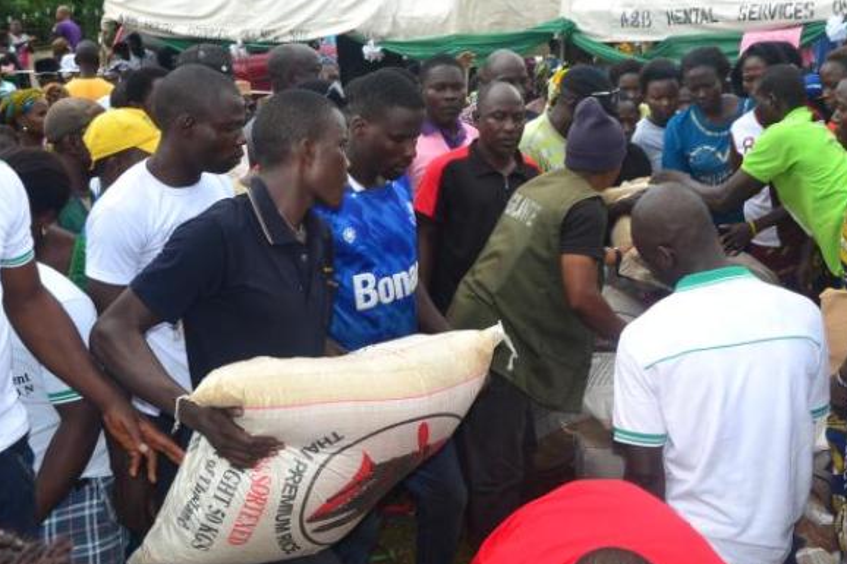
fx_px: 1193
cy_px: 286
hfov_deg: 39.1
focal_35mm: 51
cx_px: 445
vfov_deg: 26.6
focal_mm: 23
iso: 200
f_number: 7.1
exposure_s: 1/200
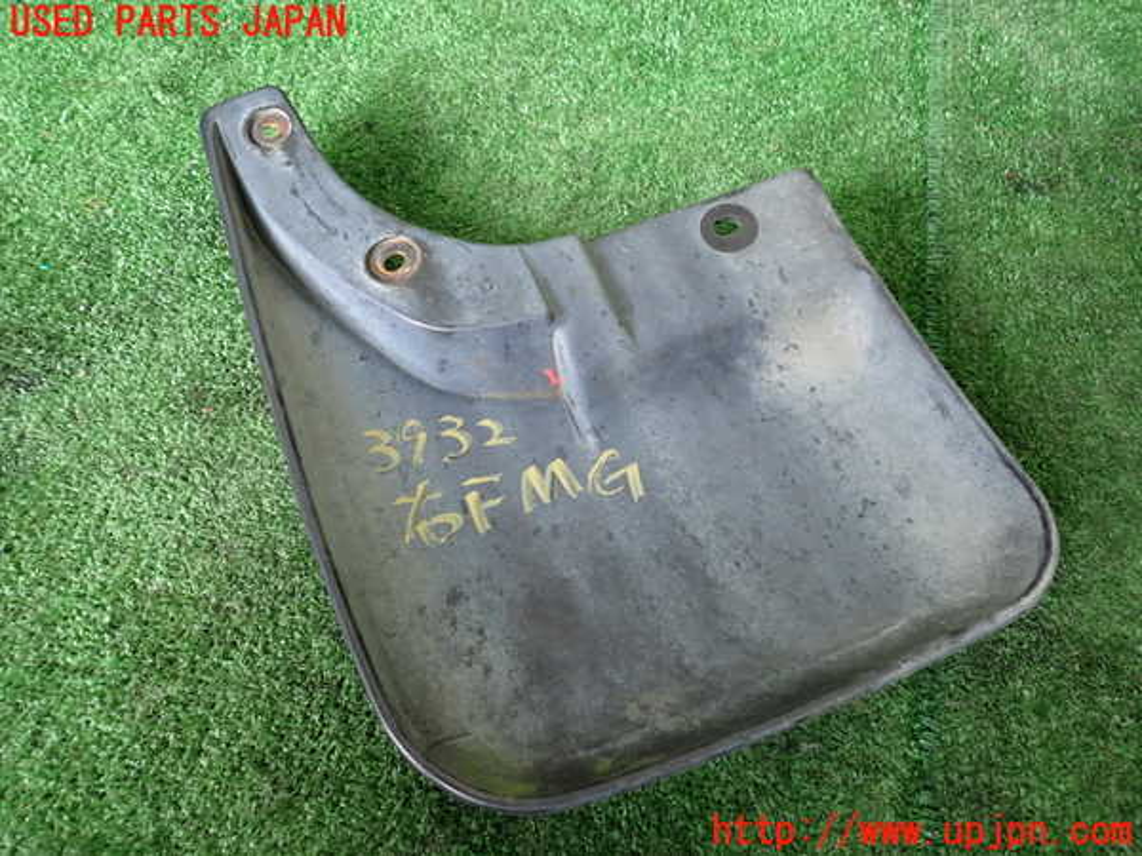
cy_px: 428
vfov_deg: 54.9
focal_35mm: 25
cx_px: 571
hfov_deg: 69.4
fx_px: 825
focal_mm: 4.5
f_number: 2
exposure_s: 1/30
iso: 250
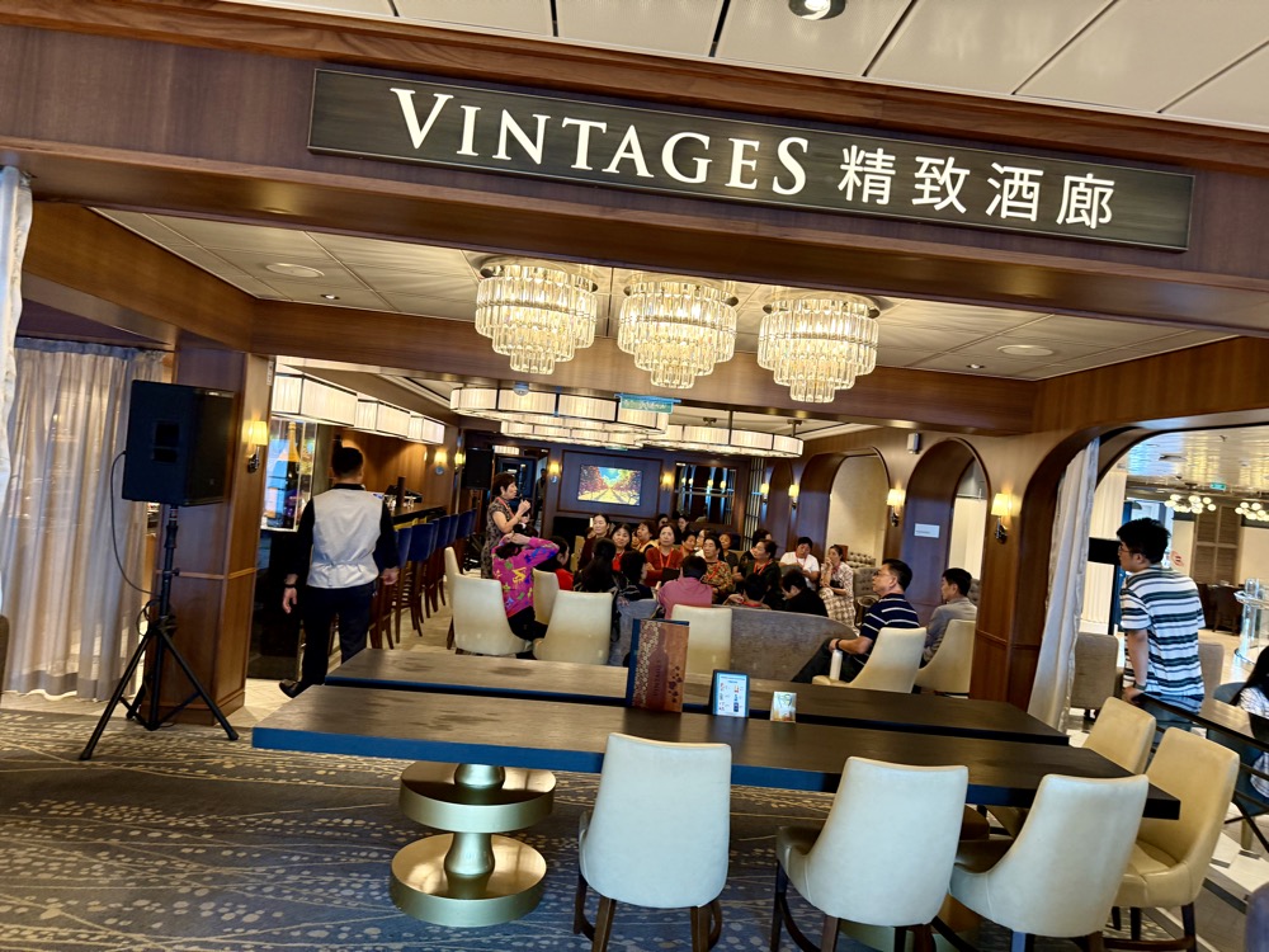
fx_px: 880
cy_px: 476
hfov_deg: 71.6
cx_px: 634
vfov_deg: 56.8
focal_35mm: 24
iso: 200
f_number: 1.78
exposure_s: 1/49
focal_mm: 6.76
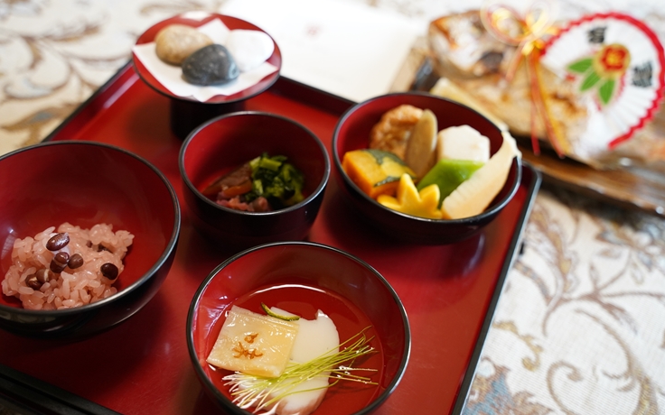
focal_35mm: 43
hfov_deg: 46.1
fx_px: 781
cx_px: 332
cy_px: 197
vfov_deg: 29.8
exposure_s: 1/125
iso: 2500
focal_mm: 42.1
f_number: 4.5
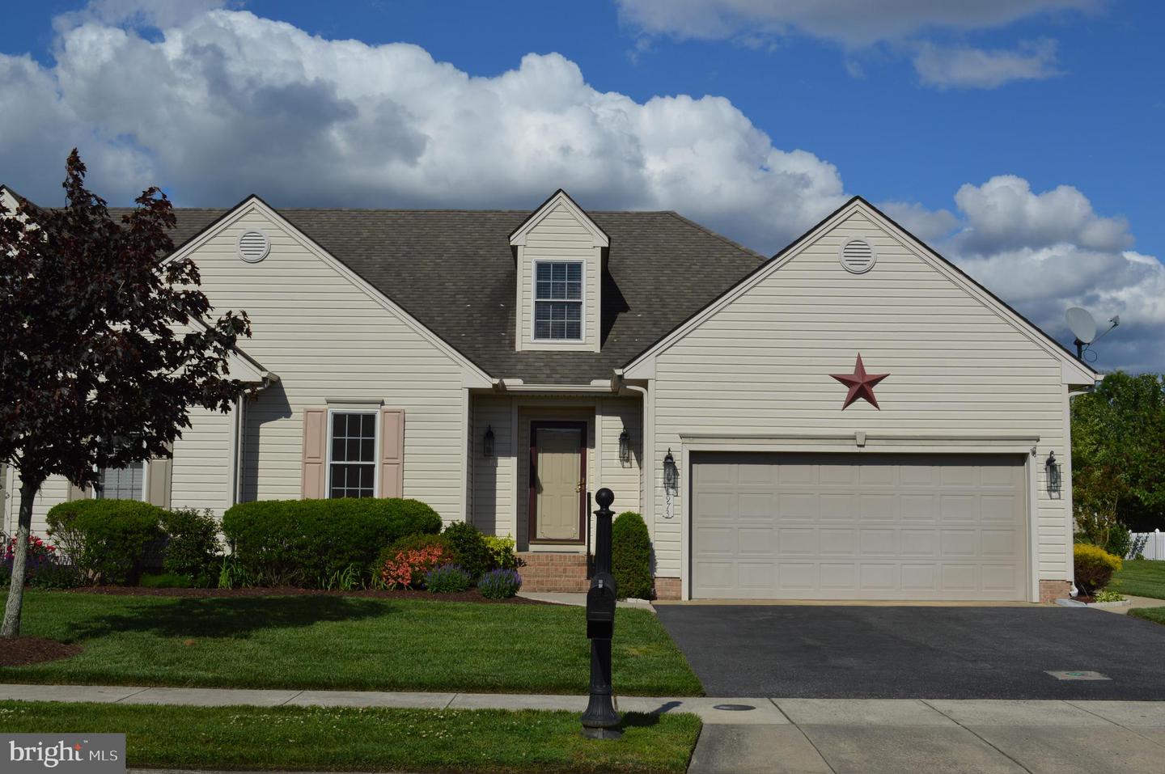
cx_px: 582
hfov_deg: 49.6
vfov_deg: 34.1
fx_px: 1261
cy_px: 387
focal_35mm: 39
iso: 100
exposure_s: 1/400
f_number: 10
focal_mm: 26
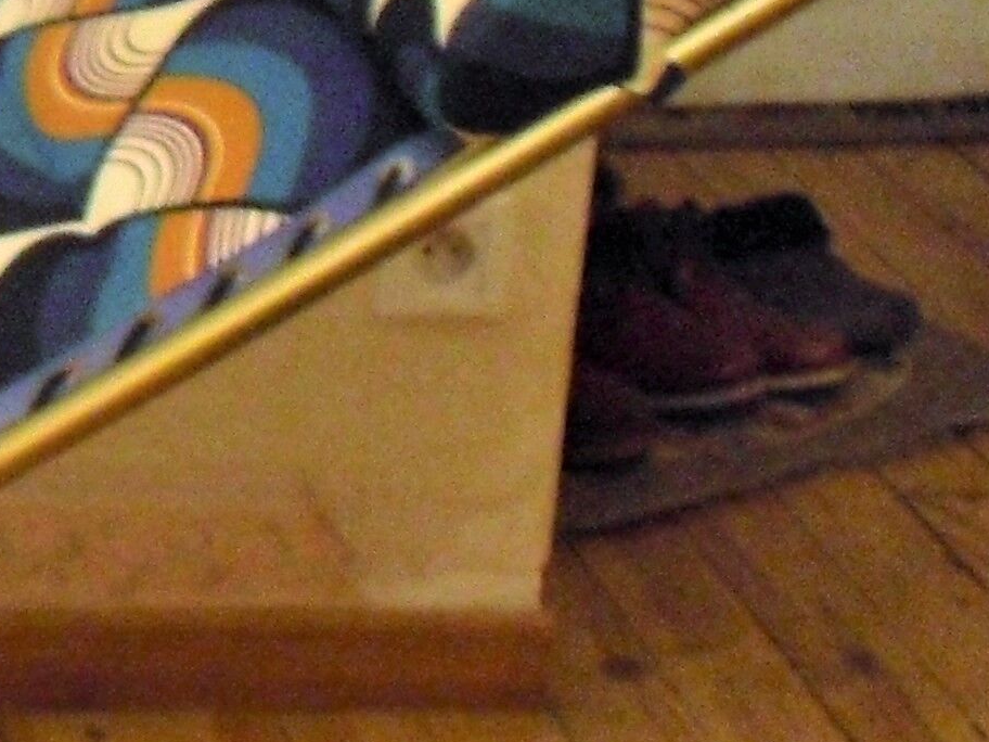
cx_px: -883
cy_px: 193
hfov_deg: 12.4
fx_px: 4114
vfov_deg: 10.3
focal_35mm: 144
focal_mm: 6.3
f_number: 3.1
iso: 800
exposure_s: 1/15
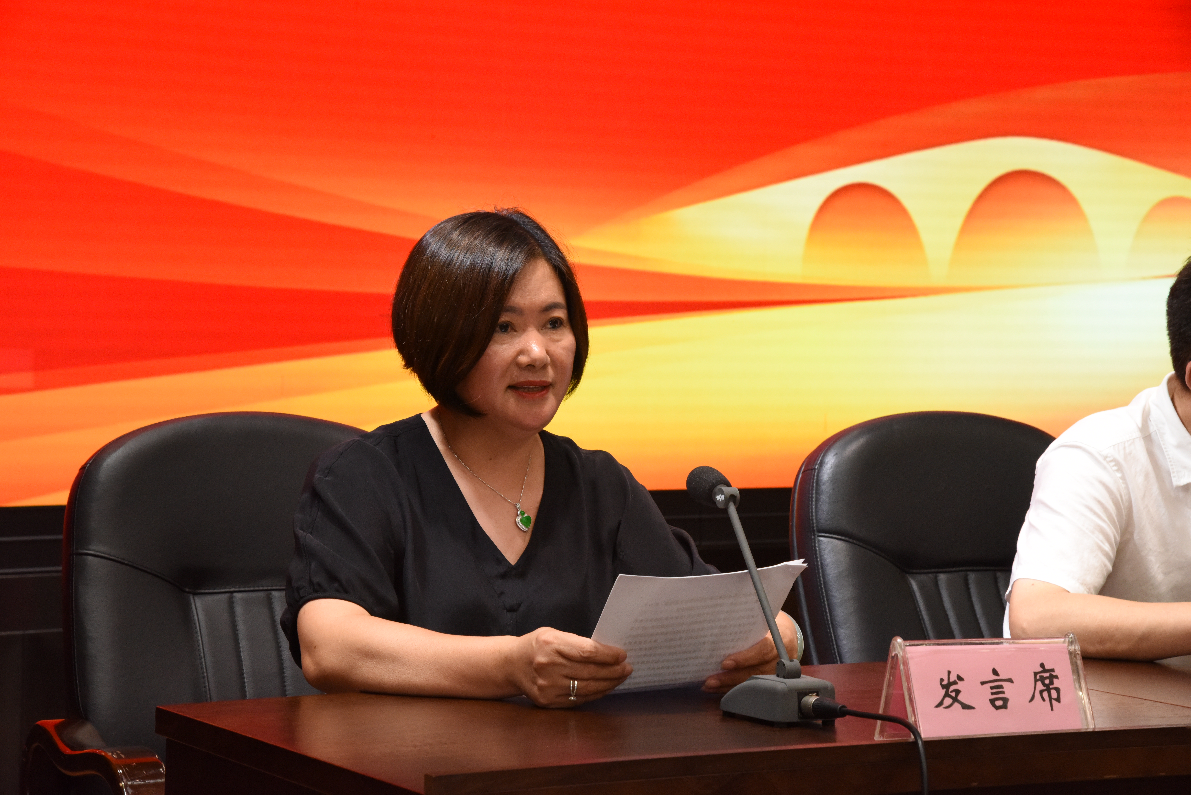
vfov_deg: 17.5
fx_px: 2581
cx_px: 596
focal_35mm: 78
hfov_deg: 26.0
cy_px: 398
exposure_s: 1/125
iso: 4000
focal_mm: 78
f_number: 10
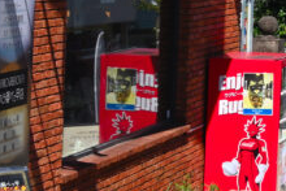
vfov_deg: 6.4
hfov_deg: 9.0
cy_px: -49
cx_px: 599
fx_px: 1689
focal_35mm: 212
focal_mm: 30.5
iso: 100
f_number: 8
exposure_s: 1/400
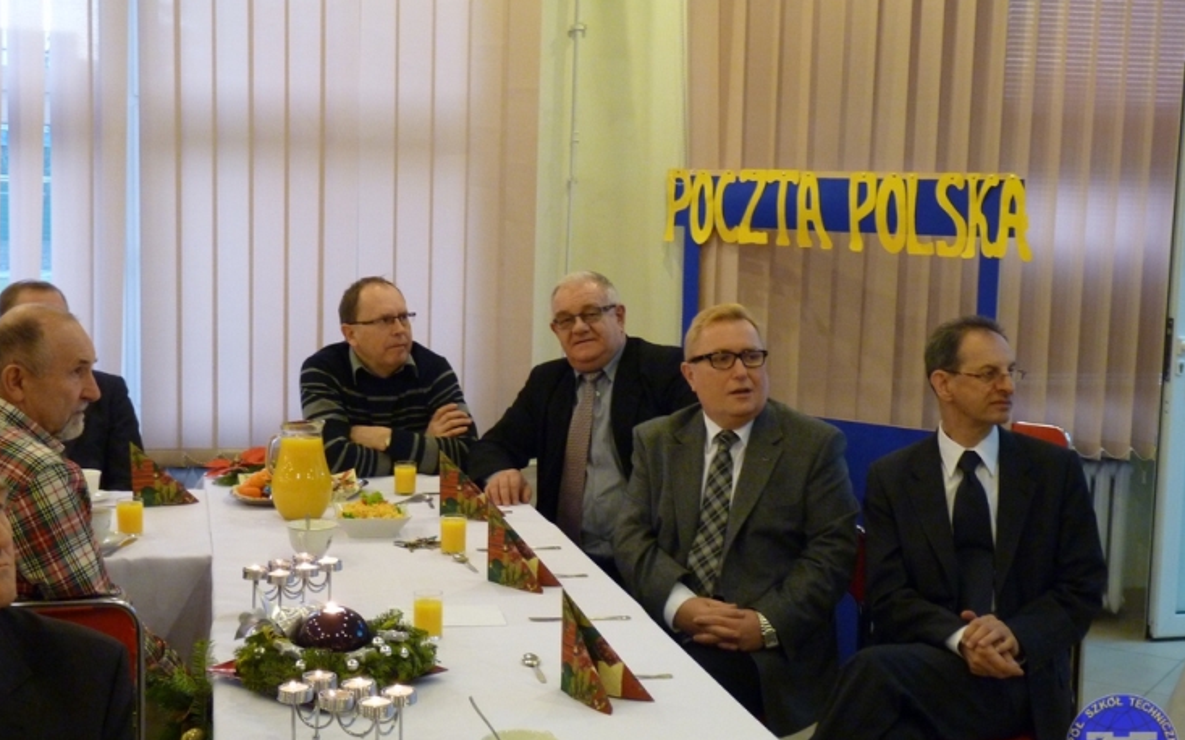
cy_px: 376
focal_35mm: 53
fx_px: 1712
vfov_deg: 24.4
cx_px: 582
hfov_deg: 38.2
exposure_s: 1/20
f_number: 3.2
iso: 400
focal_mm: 8.7
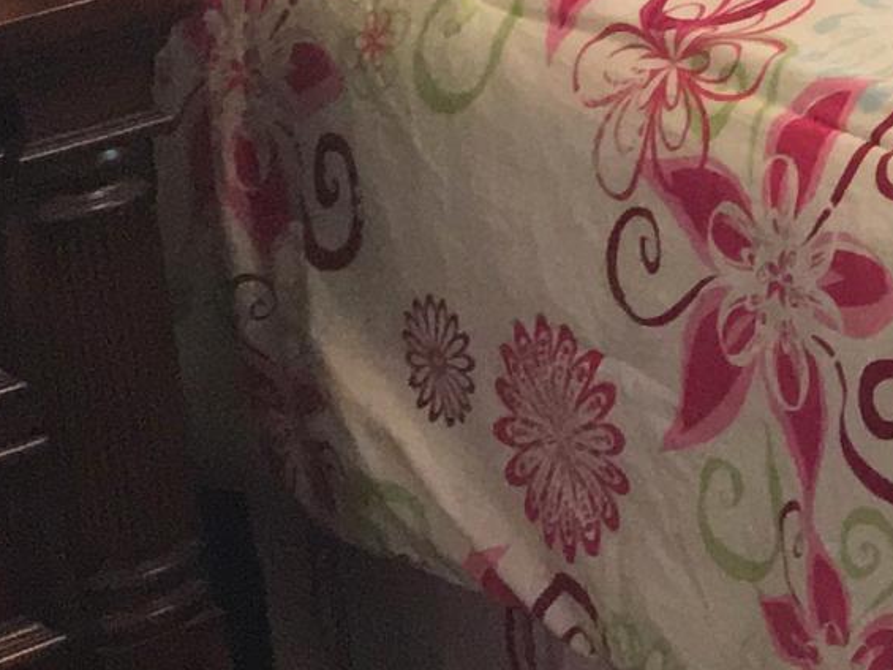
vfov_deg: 9.3
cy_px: -409
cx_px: 2225
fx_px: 3974
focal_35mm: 154
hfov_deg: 10.7
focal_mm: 4.15
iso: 100
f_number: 2.2
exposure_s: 1/30
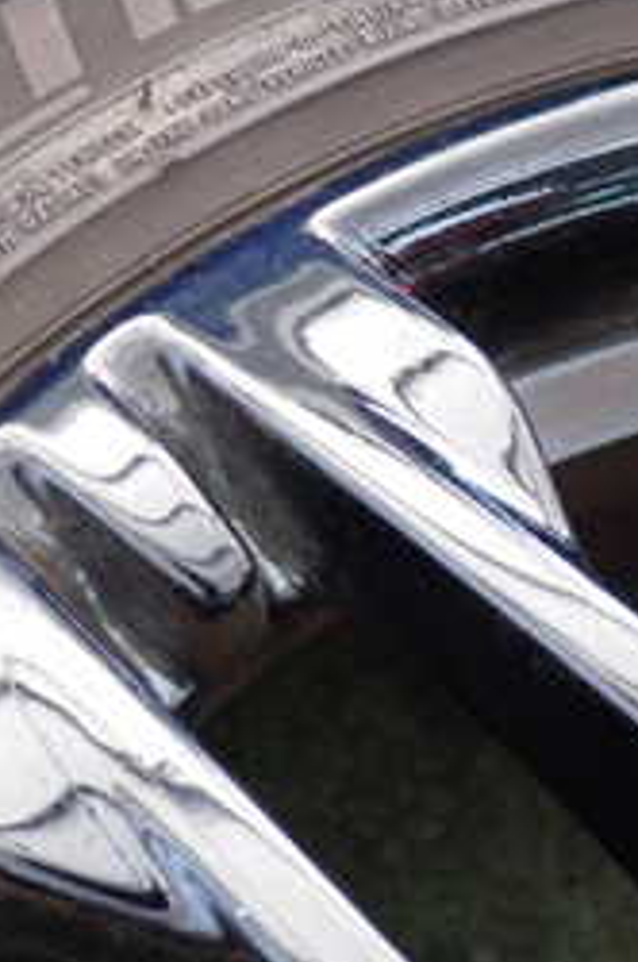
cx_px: 154
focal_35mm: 75
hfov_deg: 18.0
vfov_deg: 26.9
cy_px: 350
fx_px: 1999
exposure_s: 1/30
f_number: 2.3
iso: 400
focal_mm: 5.4
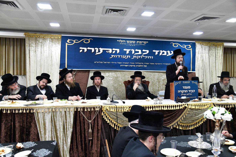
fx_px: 197
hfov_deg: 61.9
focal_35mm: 30
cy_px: 78
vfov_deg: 43.6
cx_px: 118
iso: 2500
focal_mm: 30
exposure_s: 1/100
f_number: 5.6
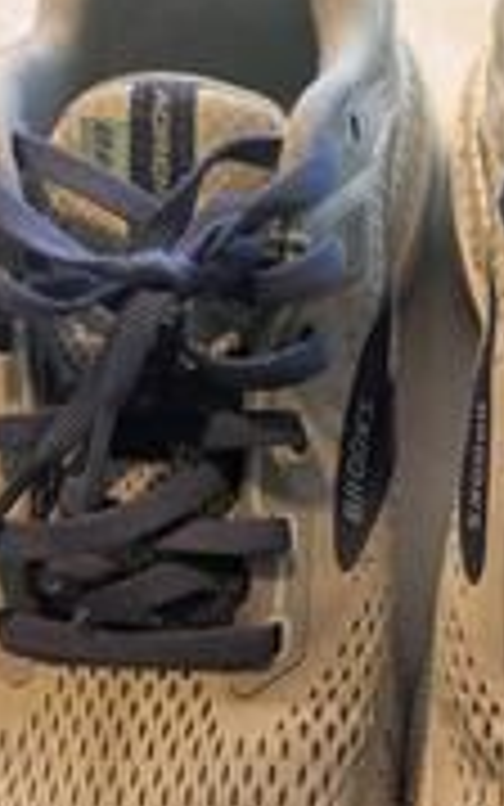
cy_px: 468
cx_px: 410
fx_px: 1186
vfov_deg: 37.4
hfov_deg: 23.6
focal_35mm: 54
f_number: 1.85
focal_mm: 6.81
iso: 186
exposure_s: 1/120
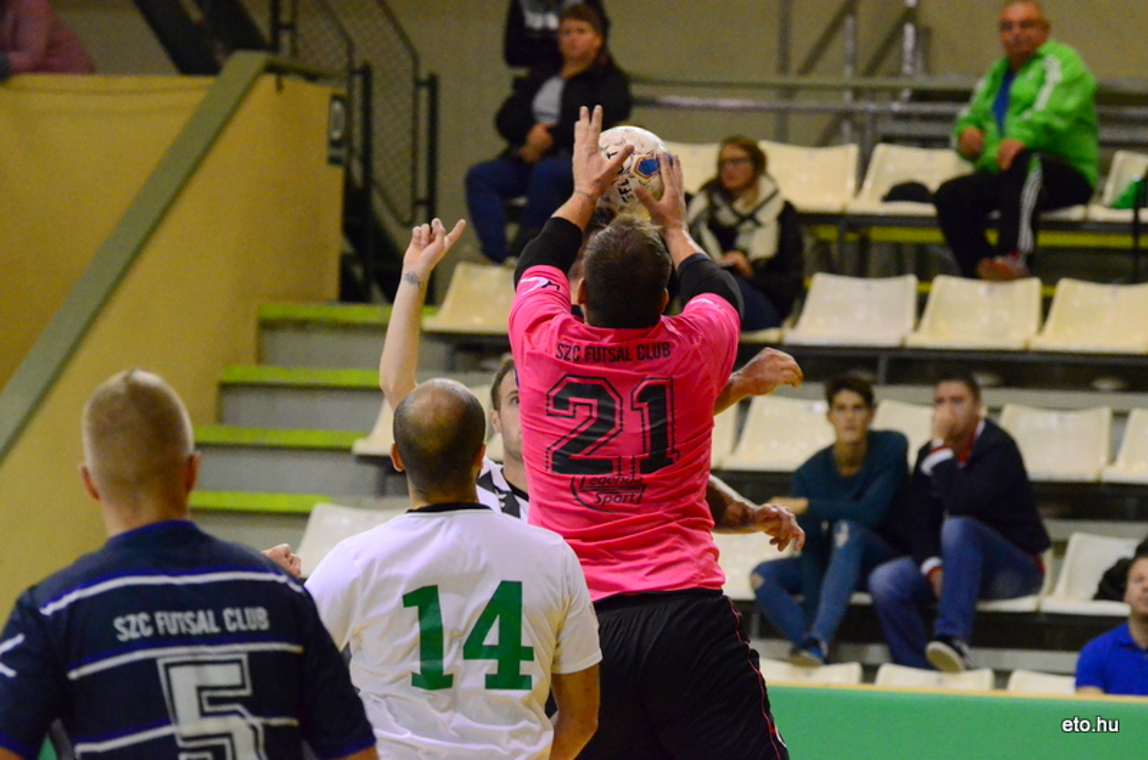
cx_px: 574
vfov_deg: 5.5
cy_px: 380
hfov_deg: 8.3
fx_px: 7877
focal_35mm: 248
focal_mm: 165
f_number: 5.6
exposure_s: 1/400
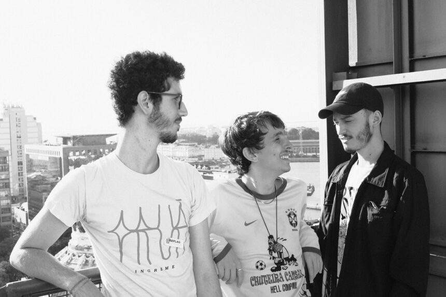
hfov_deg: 47.4
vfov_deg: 32.6
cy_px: 148
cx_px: 223
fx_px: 508
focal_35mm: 41
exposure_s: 1/200
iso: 500
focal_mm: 27
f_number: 10
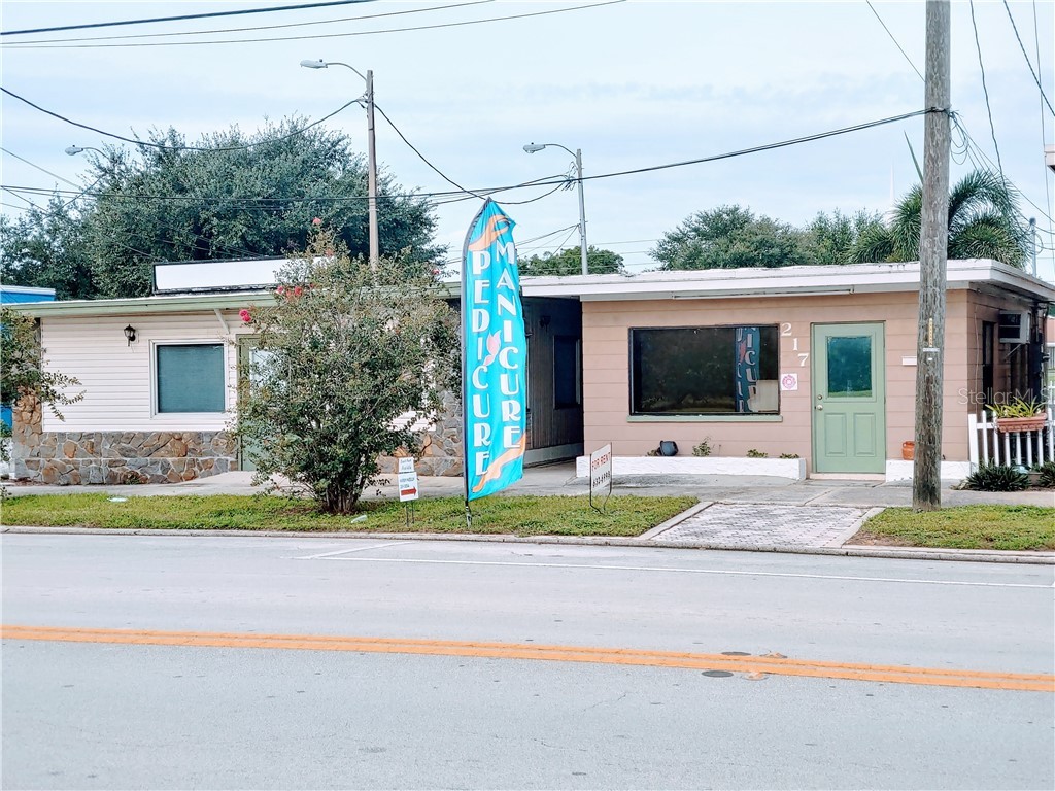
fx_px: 1676
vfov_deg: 26.6
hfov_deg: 34.9
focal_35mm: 55
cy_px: 396
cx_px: 528
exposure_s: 1/151
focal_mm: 5.88
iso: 50
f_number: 2.4
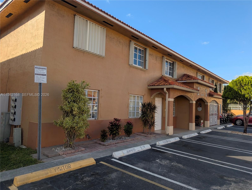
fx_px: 175
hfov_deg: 71.5
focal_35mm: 24
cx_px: 126
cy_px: 95
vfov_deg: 56.9
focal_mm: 6.9
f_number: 1.68
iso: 23
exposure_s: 1/917
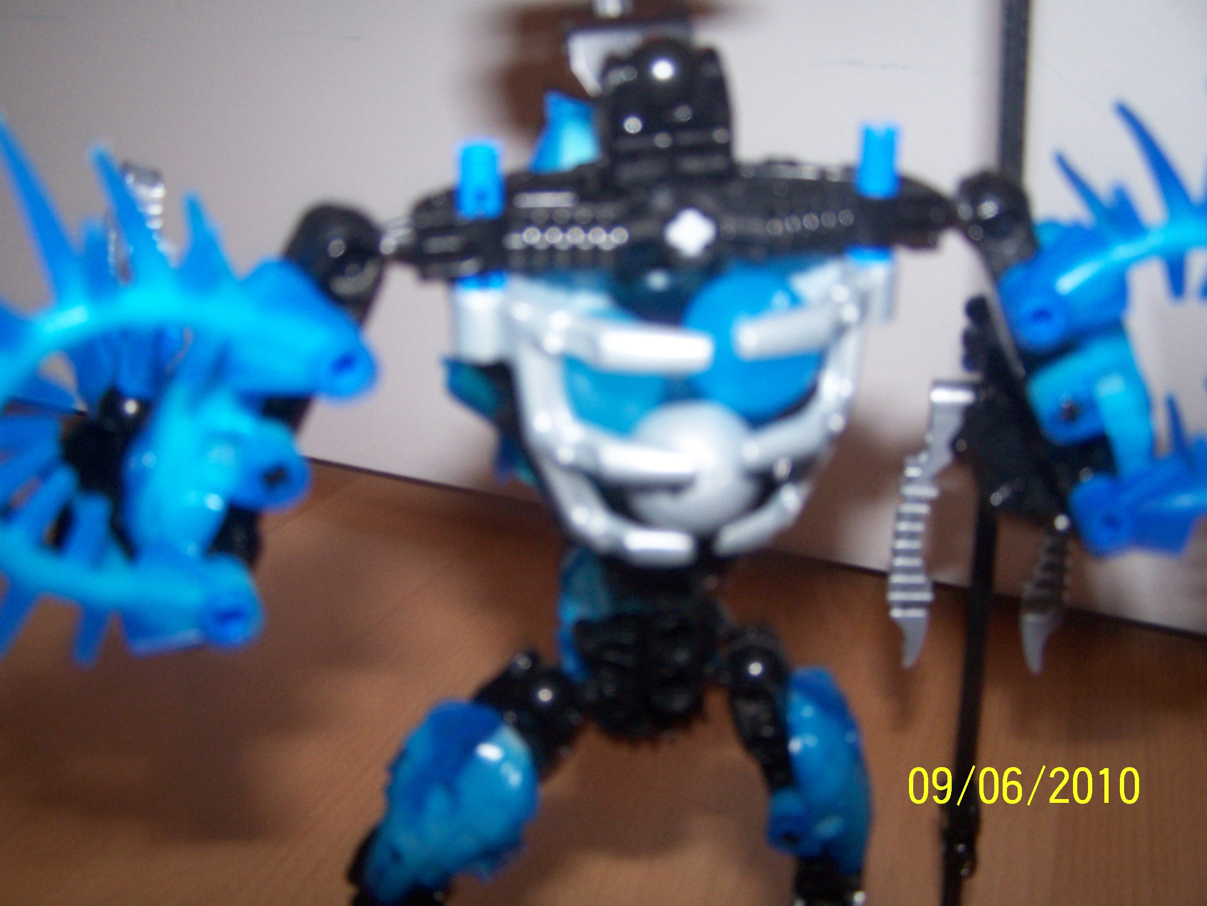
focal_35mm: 38
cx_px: 604
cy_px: 453
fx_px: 1325
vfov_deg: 37.7
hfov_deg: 49.0
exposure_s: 1/60
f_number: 2.8
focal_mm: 6.3
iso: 140
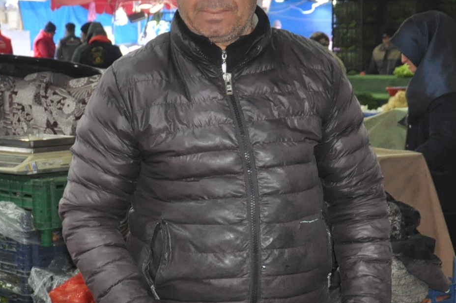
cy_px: 212
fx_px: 1315
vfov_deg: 13.1
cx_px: 208
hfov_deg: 19.7
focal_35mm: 104
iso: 800
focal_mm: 30
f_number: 4.2
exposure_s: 1/60
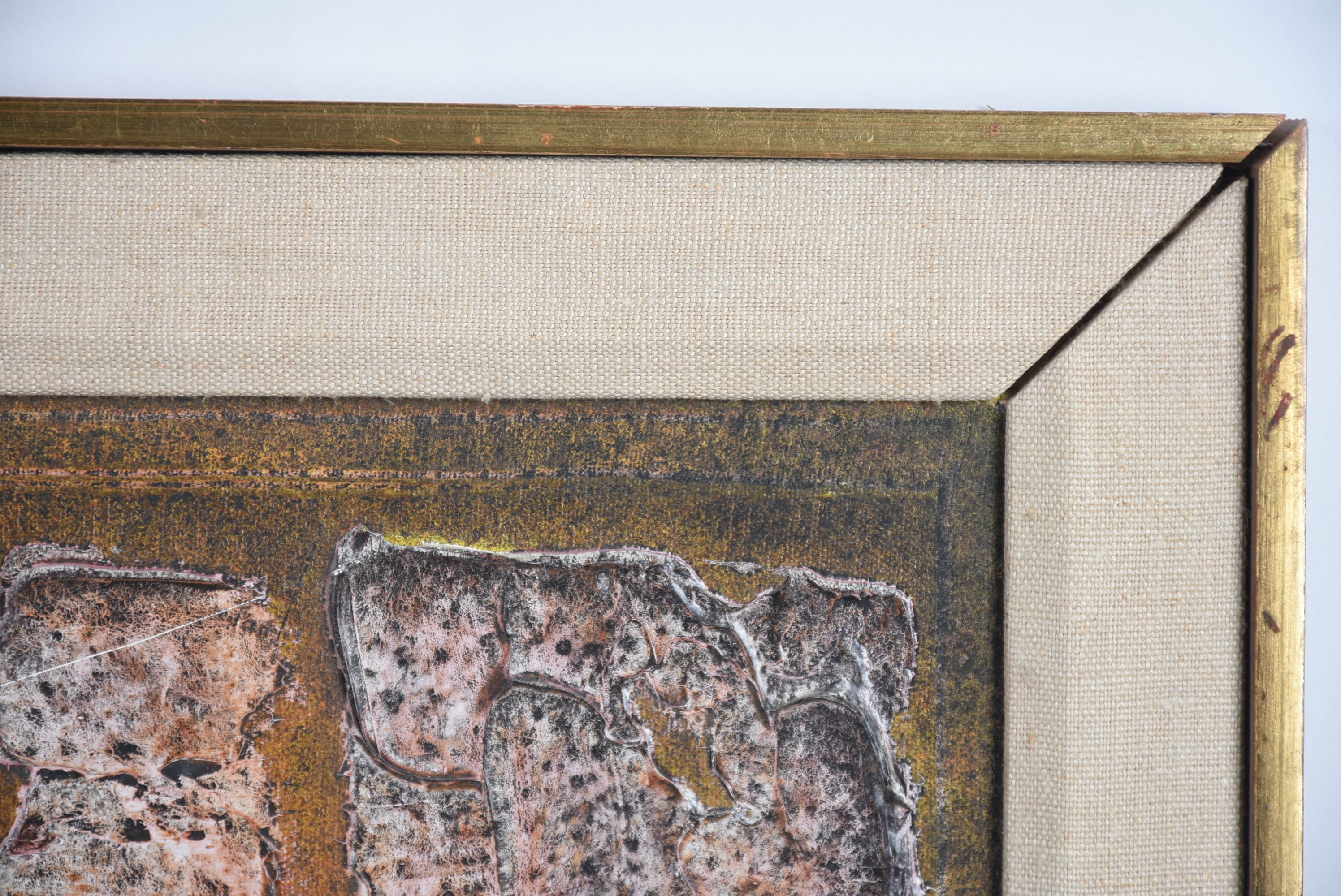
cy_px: 448
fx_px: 6822
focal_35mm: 183
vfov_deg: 7.5
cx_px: 670
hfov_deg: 11.2
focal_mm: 122
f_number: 8
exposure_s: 1/100
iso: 160
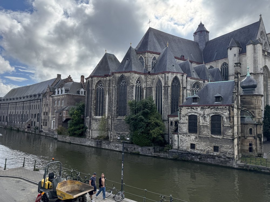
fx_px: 187
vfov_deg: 56.8
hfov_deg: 71.6
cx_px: 135
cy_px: 101
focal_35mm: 24
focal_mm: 6.76
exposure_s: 1/4608
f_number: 1.78
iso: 80
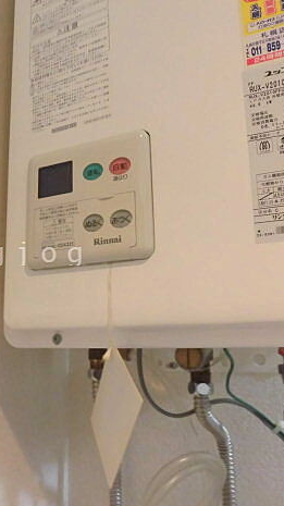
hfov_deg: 30.9
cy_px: 252
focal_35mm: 36
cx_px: 13
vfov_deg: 55.3
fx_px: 483
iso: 320
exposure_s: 1/30
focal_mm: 4.3
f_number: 3.1
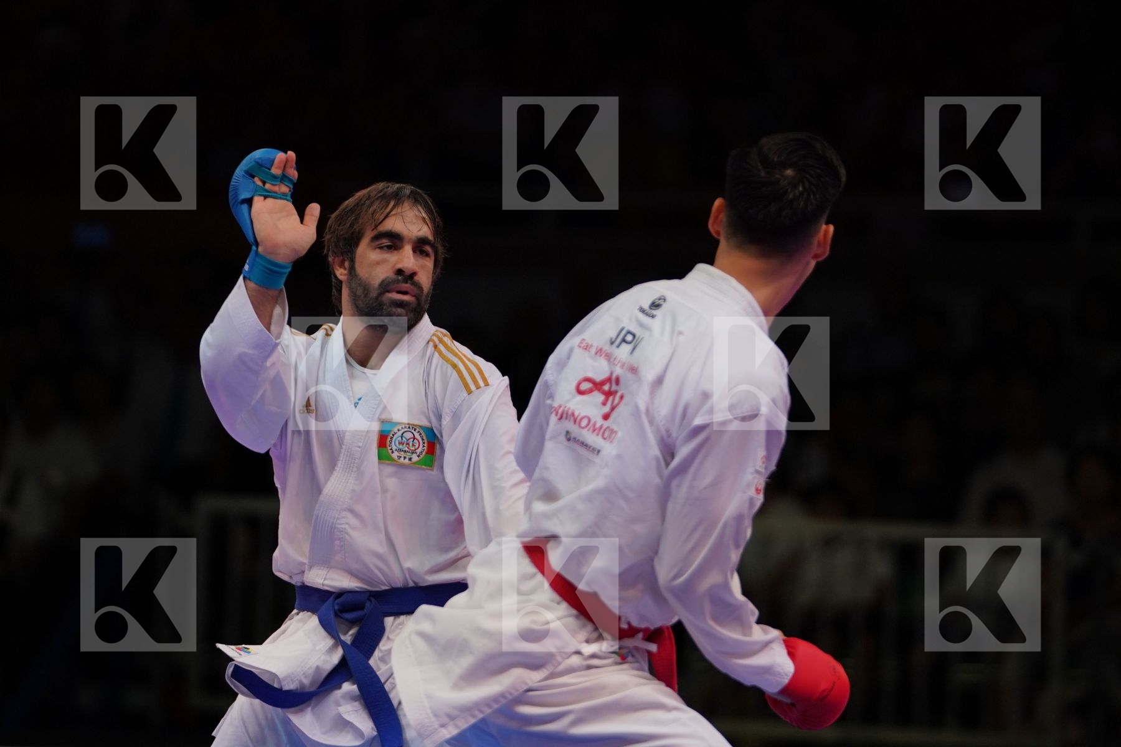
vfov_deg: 5.1
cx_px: 560
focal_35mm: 267
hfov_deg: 7.7
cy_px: 374
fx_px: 8313
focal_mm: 178
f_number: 2.8
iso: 400
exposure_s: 1/1000
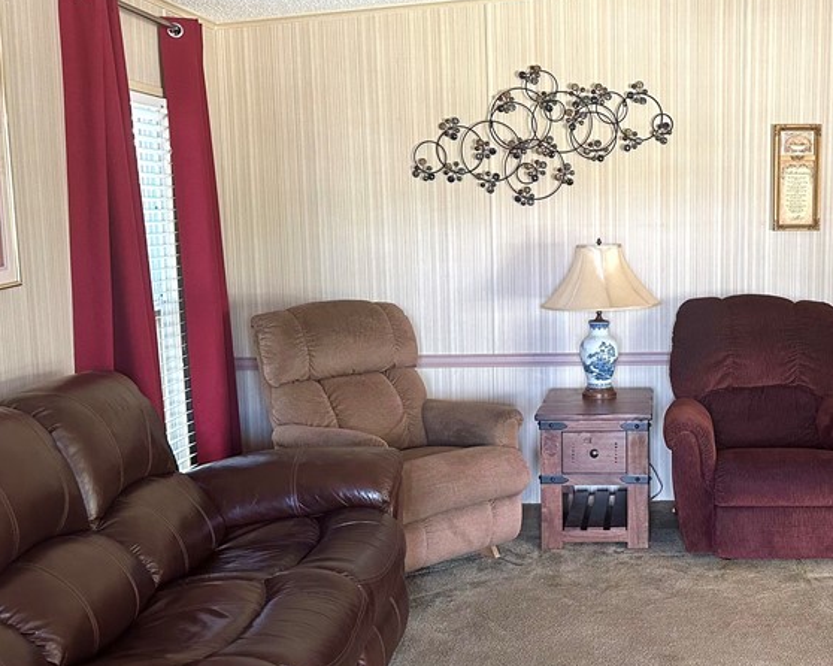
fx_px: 1060
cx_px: 666
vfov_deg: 34.9
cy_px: 327
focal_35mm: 43
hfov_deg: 41.1
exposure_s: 1/60
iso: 250
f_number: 1.78
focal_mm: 6.86
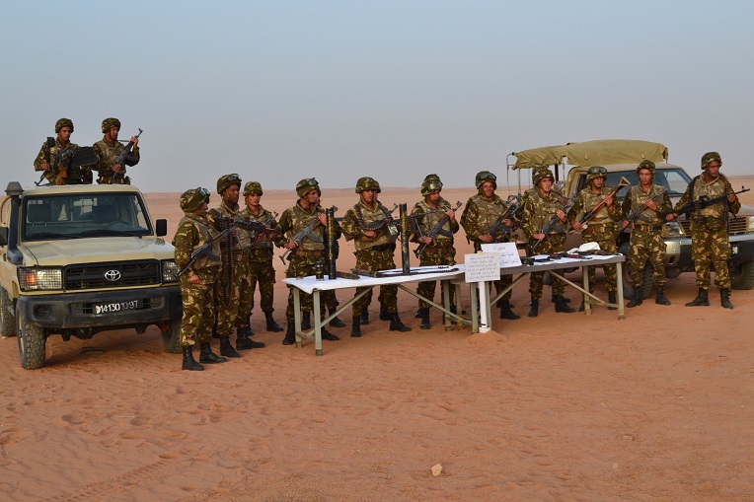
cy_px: 251
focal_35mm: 48
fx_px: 1005
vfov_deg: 28.1
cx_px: 377
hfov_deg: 41.1
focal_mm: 32
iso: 400
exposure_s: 1/160
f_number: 9
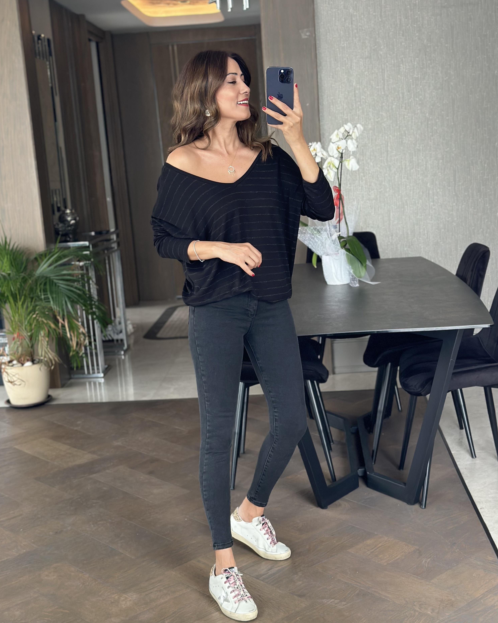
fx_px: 940
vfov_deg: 36.6
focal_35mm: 51
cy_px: 327
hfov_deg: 29.7
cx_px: 245
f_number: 1.78
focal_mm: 6.86
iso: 200
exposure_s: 1/60
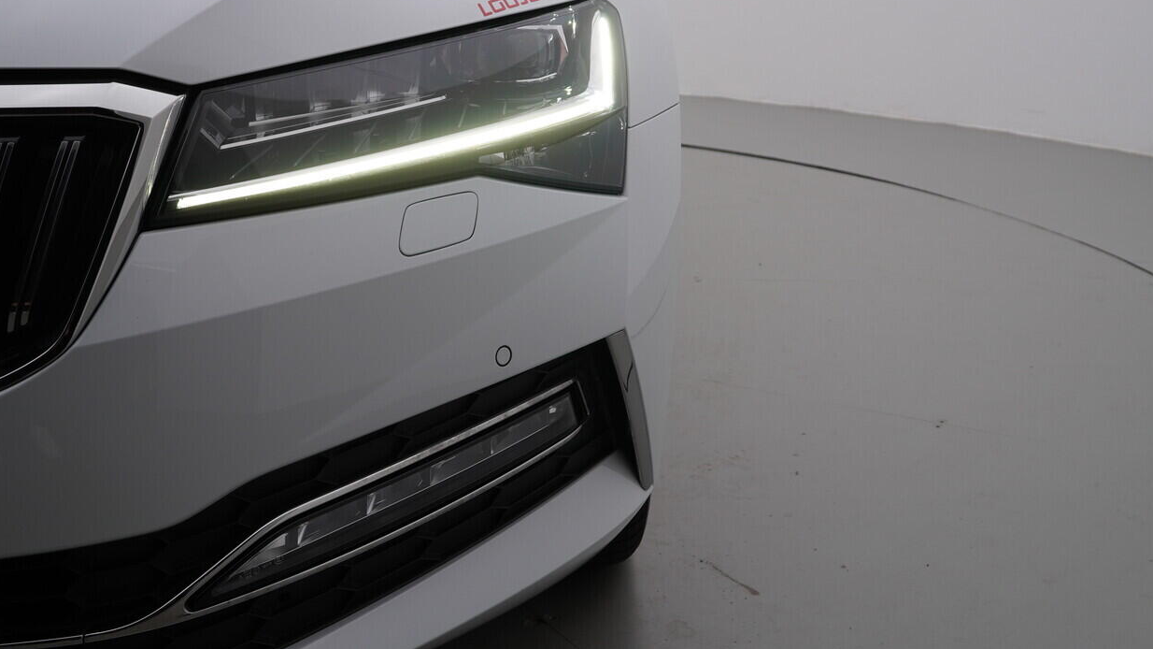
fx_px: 1345
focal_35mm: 44
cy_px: 210
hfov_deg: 46.4
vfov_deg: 26.9
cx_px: 564
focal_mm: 24
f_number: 5
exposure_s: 1/125
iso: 125
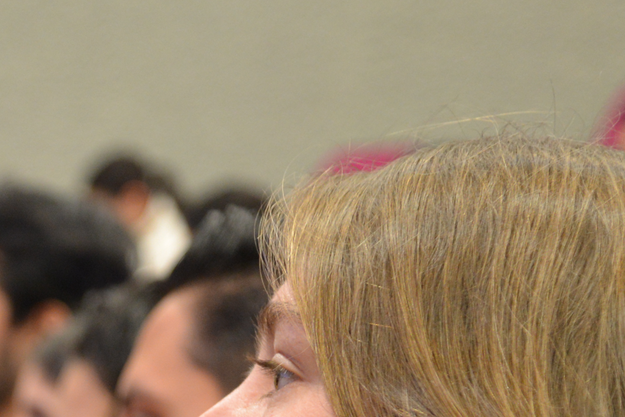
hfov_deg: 11.8
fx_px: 2969
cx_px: -106
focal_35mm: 171
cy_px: 620
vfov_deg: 7.9
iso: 1600
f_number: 4.2
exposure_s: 1/30
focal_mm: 48
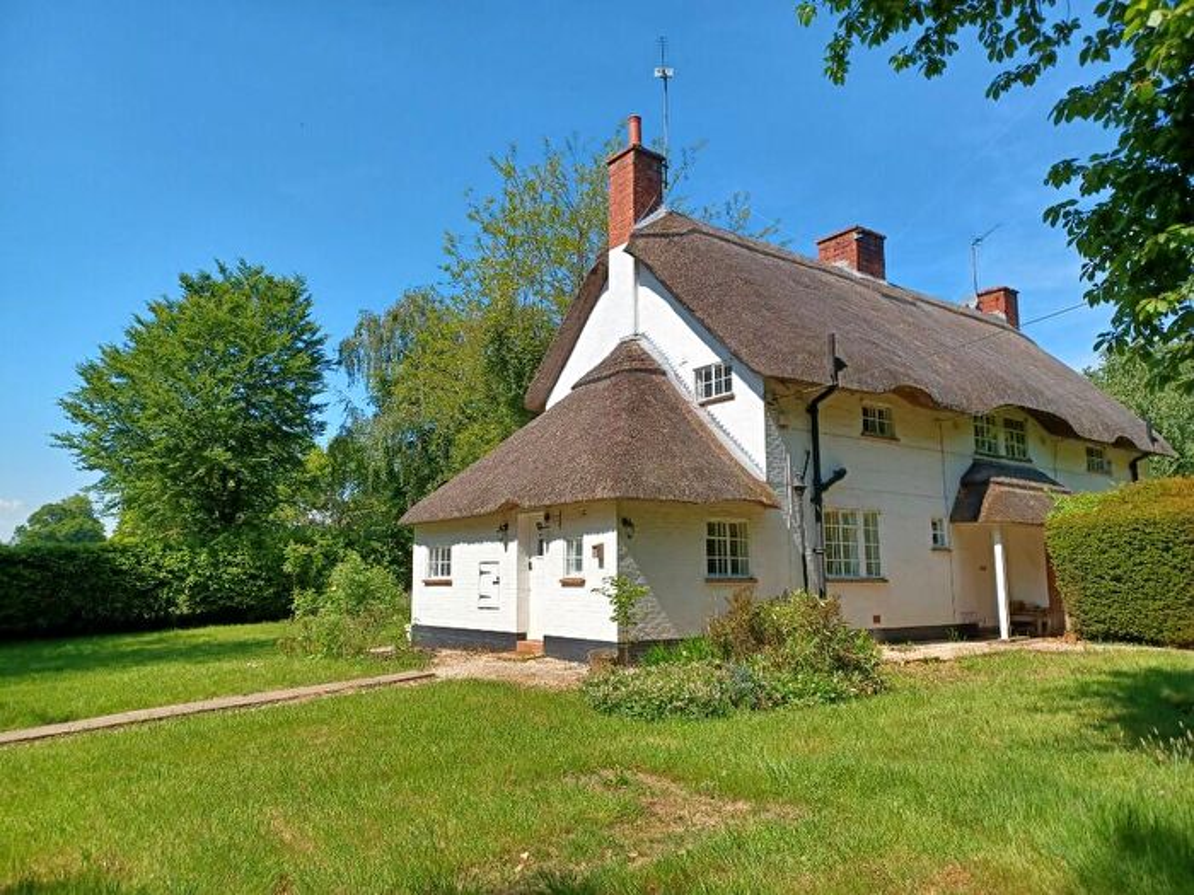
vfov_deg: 54.9
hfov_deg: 69.4
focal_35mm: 25
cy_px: 448
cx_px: 597
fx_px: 862
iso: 32
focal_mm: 4.6
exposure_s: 1/388
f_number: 1.8
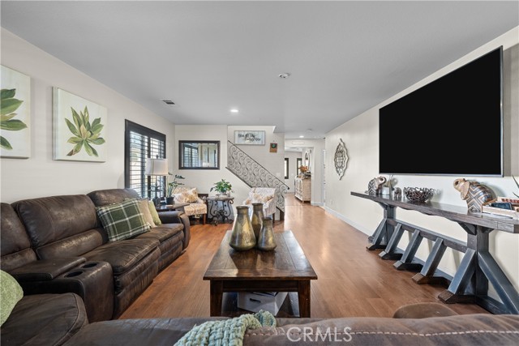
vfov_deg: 77.4
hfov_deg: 100.4
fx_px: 216
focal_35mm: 15
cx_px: 260
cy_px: 173
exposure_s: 2.5
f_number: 9
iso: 400
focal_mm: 15
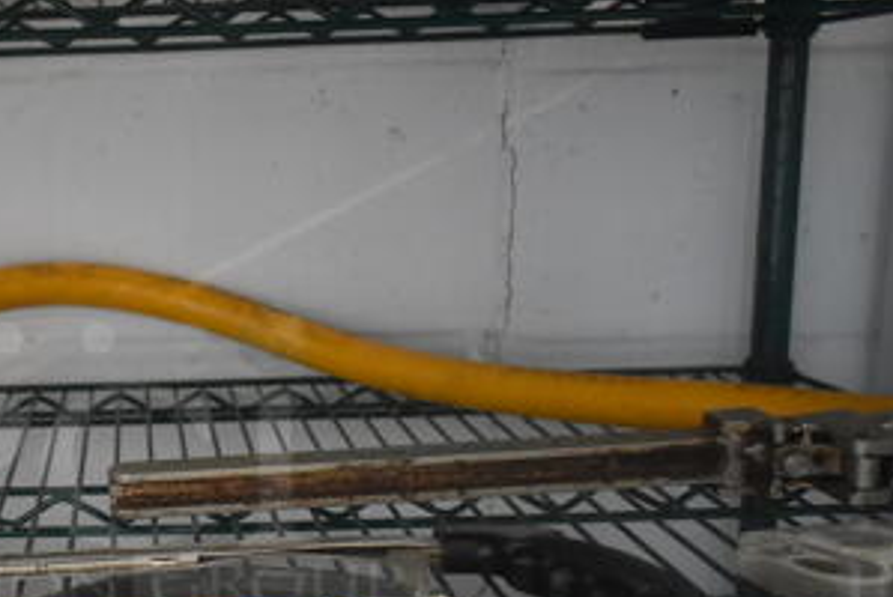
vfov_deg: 24.4
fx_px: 1366
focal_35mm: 55
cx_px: 99
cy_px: 460
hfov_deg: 34.3
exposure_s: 1/125
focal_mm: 18
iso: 2800
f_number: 3.5
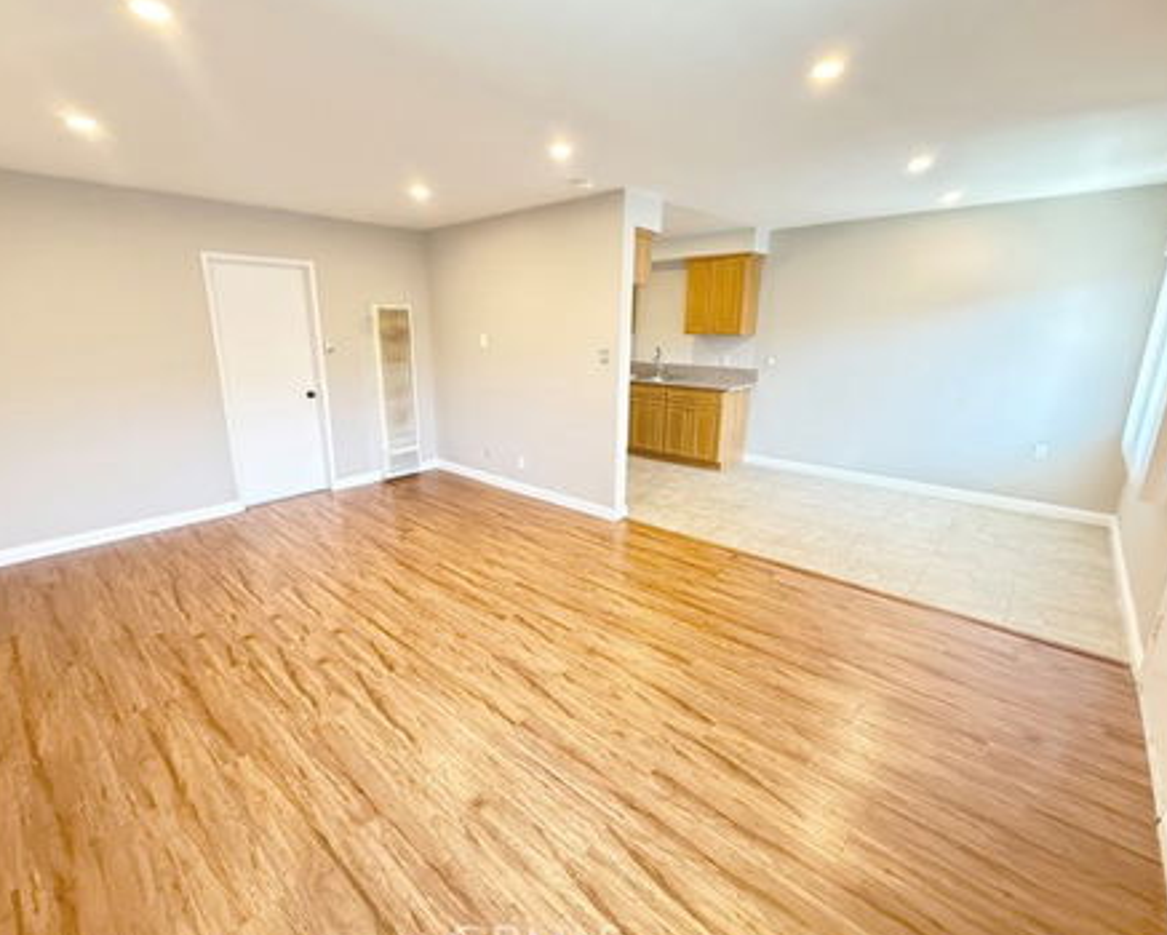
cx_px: 566
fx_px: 553
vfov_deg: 80.4
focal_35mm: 16
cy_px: 462
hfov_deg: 93.1
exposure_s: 1/60
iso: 1000
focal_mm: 2.22
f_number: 2.2
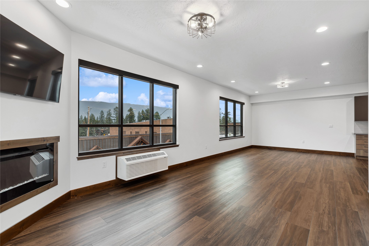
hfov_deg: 100.4
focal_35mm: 15
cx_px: 184
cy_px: 123
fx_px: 154
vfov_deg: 77.3
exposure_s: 1/8
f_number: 6.3
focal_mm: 10
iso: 100
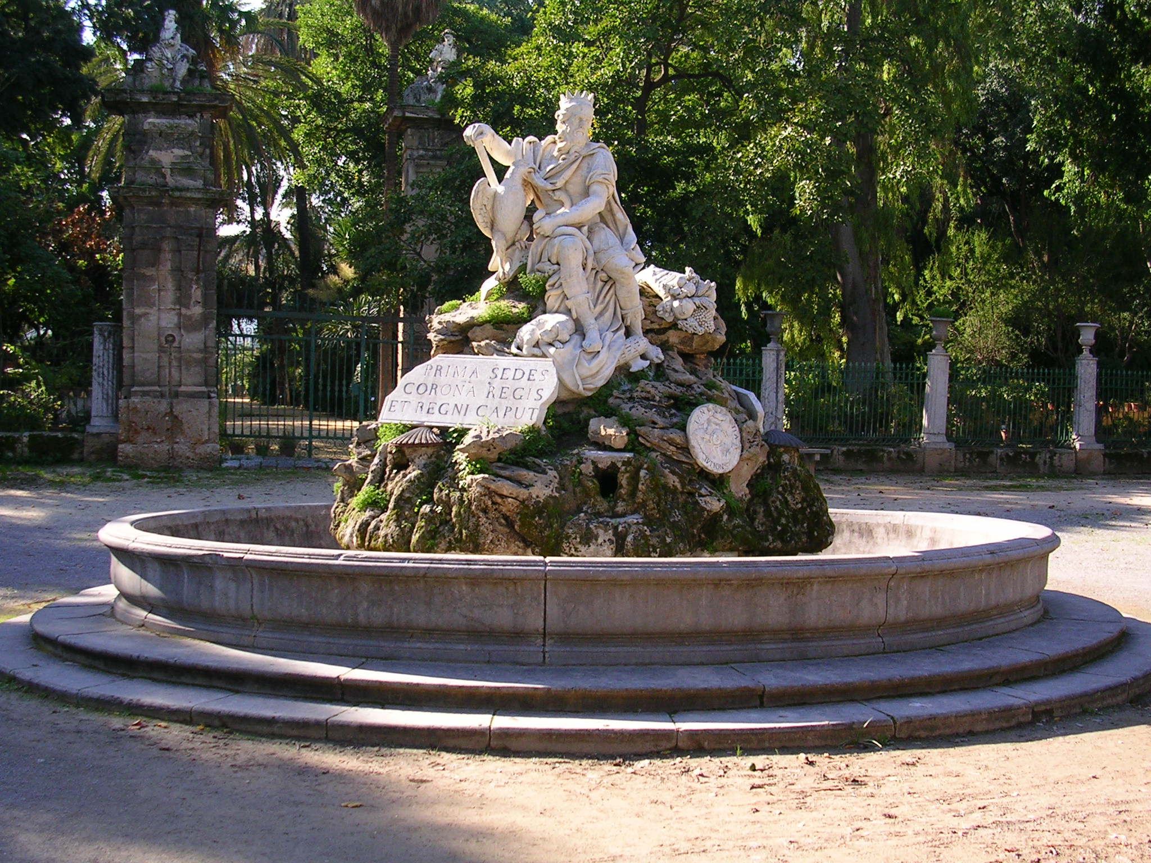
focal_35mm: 46
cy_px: 432
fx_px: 1530
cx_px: 576
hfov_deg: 41.2
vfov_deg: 31.5
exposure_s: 1/310
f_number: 3
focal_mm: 7.1
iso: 50
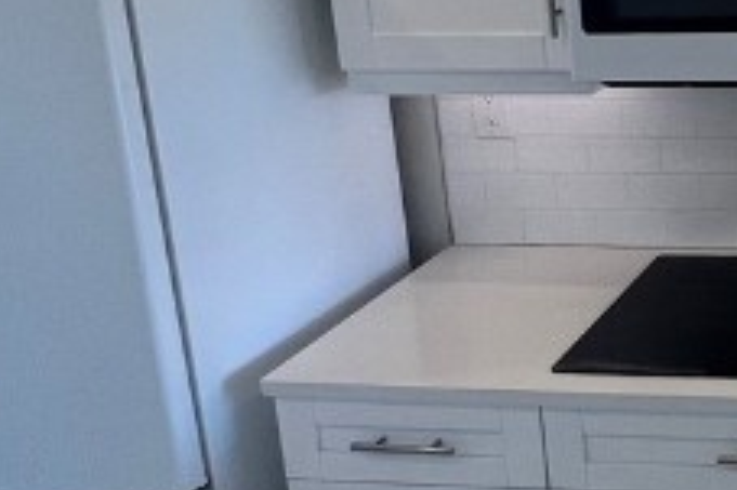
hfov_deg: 27.8
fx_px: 1248
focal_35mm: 61
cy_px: 68
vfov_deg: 21.8
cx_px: 935
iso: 100
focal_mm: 1.57
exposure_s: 1/120
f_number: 1.8
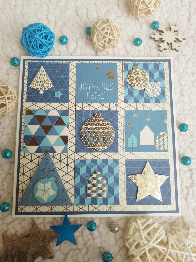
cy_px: 131
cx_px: 98
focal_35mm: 26
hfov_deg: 53.1
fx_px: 196
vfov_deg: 67.3
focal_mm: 4.2
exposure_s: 1/125
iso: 40
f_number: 1.7
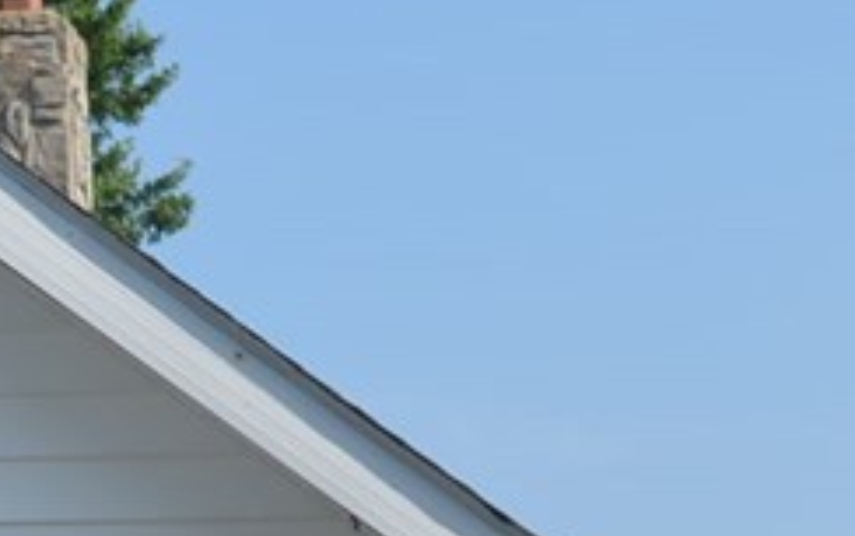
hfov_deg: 10.0
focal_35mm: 204
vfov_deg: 6.4
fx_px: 4758
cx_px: -345
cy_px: 608
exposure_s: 1/250
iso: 140
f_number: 8
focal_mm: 30
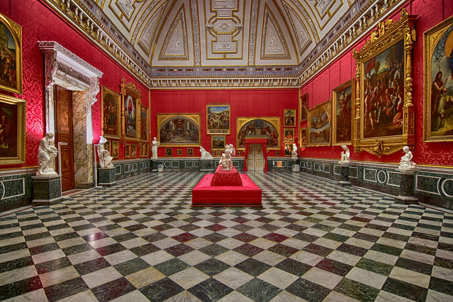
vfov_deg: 72.0
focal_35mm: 16
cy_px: 151
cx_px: 226
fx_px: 208
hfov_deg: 95.0
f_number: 2.8
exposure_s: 1/50
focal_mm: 11
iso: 400
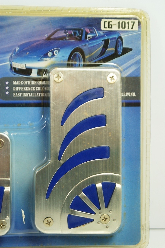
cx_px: 82
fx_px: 619
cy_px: 124
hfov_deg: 15.2
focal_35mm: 90
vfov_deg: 22.6
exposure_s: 1/125
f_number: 5.6
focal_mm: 60
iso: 160
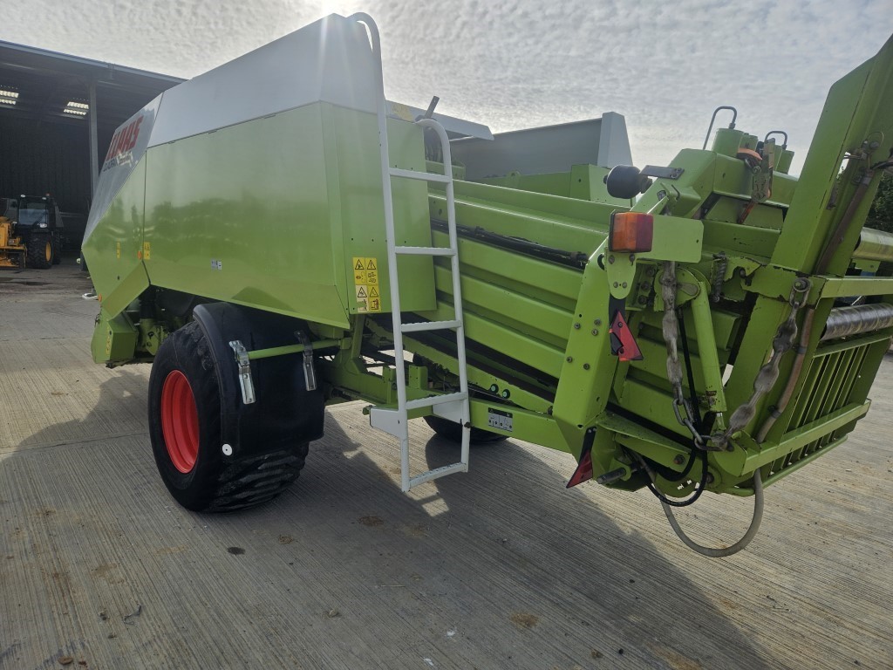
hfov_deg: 73.9
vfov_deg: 58.9
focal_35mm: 23
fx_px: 593
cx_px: 446
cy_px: 335
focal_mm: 5.4
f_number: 1.8
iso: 25
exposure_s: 1/1804
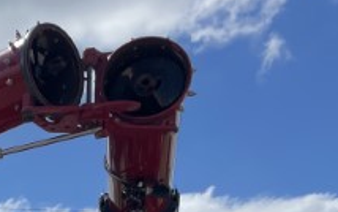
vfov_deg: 11.4
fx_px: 949
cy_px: 430
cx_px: -245
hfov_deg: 17.1
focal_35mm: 103
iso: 32
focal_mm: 4.2
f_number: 1.6
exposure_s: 1/5814
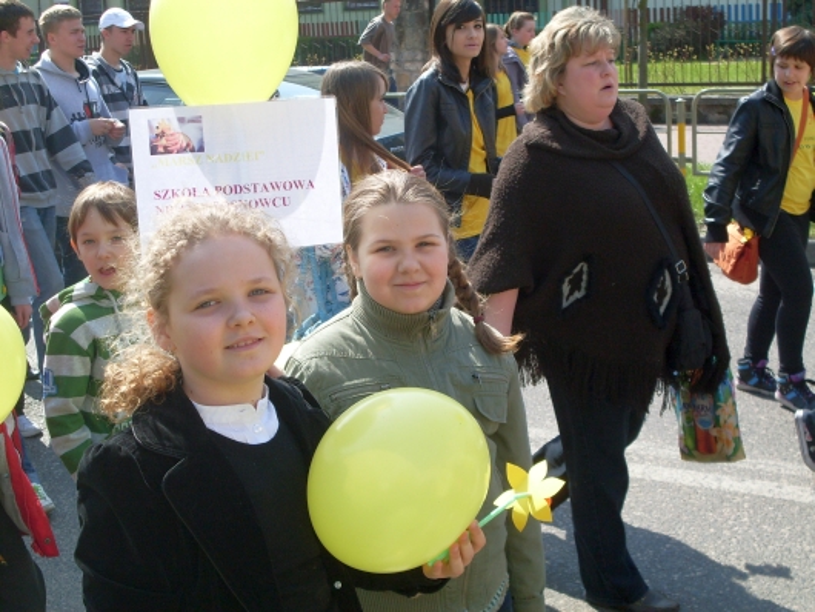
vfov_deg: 24.4
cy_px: 306
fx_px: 1413
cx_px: 408
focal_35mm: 60
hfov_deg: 32.2
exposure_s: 1/350
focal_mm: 9.9
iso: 80
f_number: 3.4
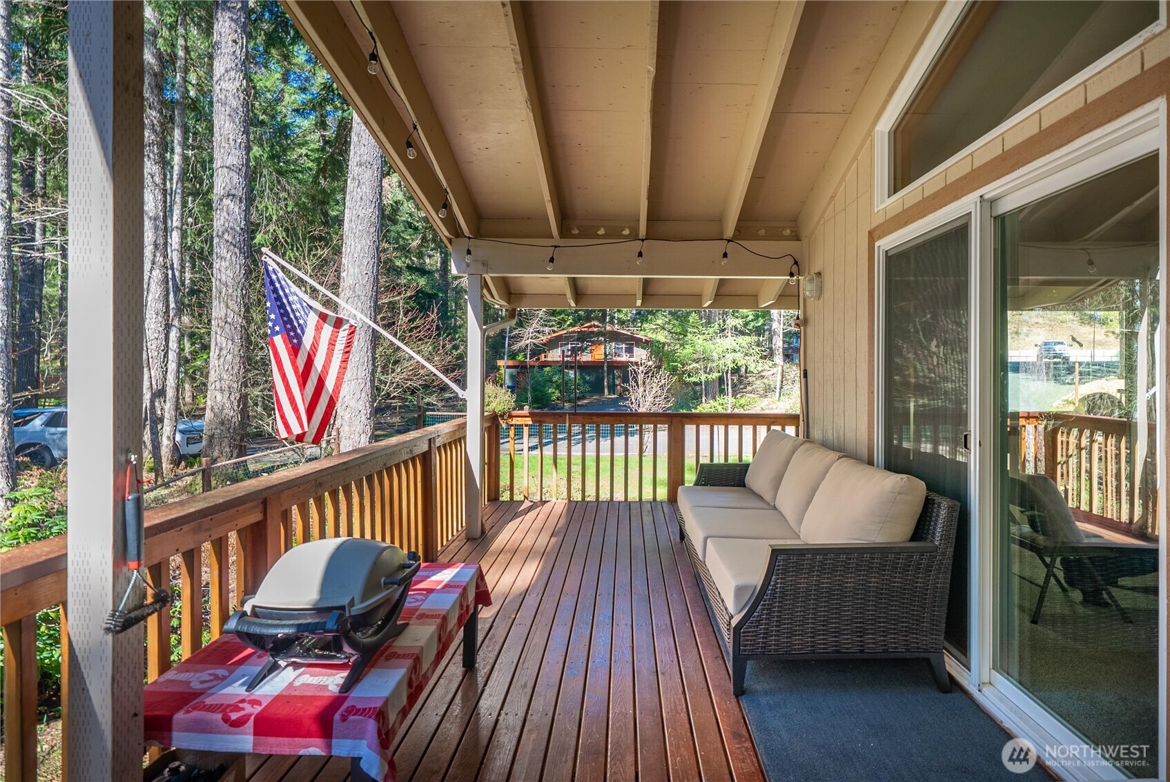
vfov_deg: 70.5
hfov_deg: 93.2
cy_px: 391
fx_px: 553
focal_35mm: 17
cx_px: 585
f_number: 7.1
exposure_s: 1/30
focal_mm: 17
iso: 125
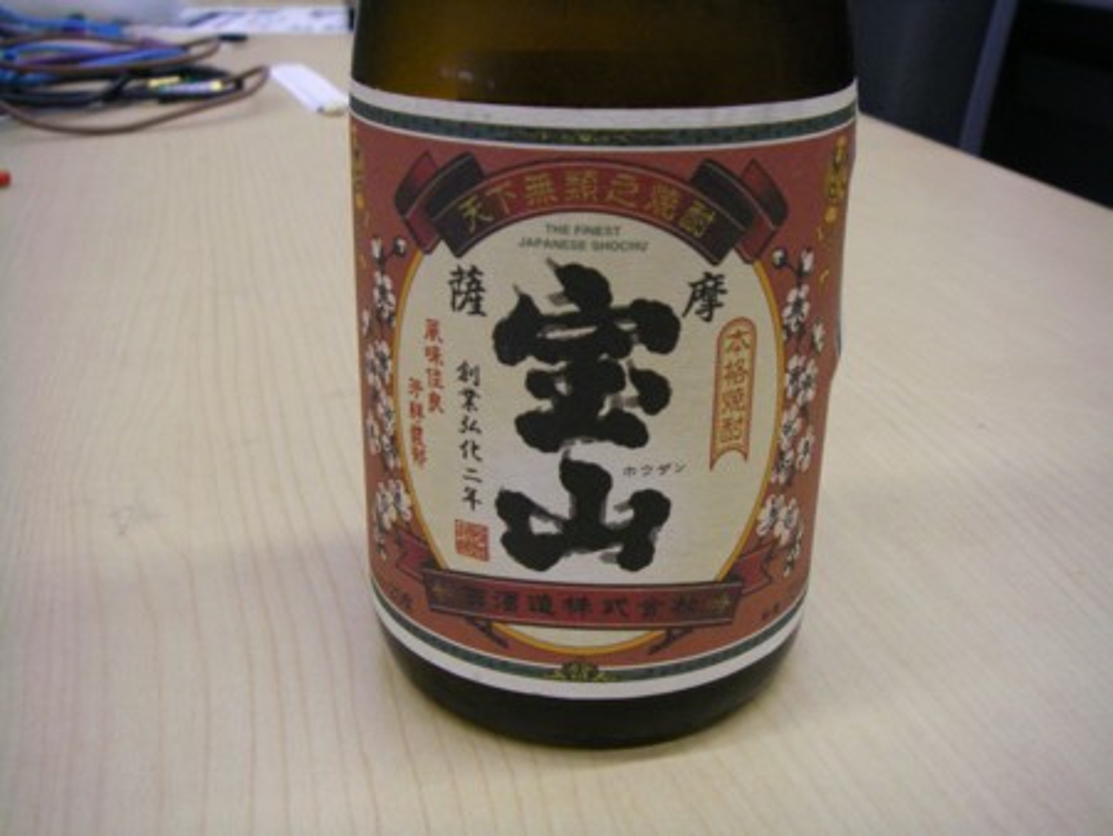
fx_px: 1222
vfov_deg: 37.8
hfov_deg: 49.0
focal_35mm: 38
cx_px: 556
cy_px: 418
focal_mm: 6.3
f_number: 3.3
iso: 320
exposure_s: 1/50
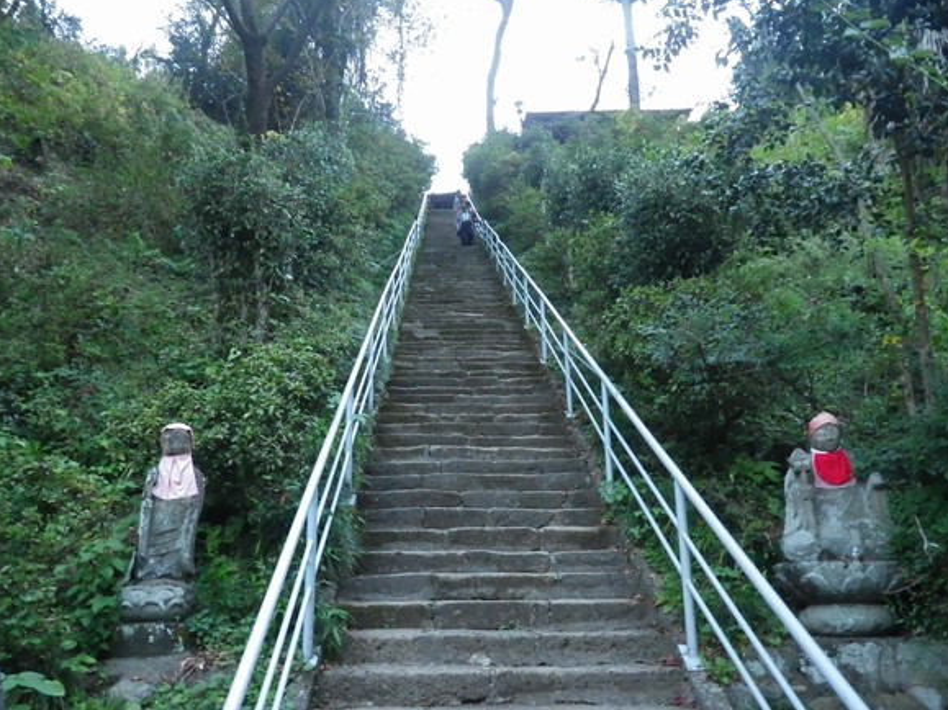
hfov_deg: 61.7
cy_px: 358
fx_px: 794
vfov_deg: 48.2
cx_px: 476
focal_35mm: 29
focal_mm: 5
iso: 800
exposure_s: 1/10
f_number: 3.5
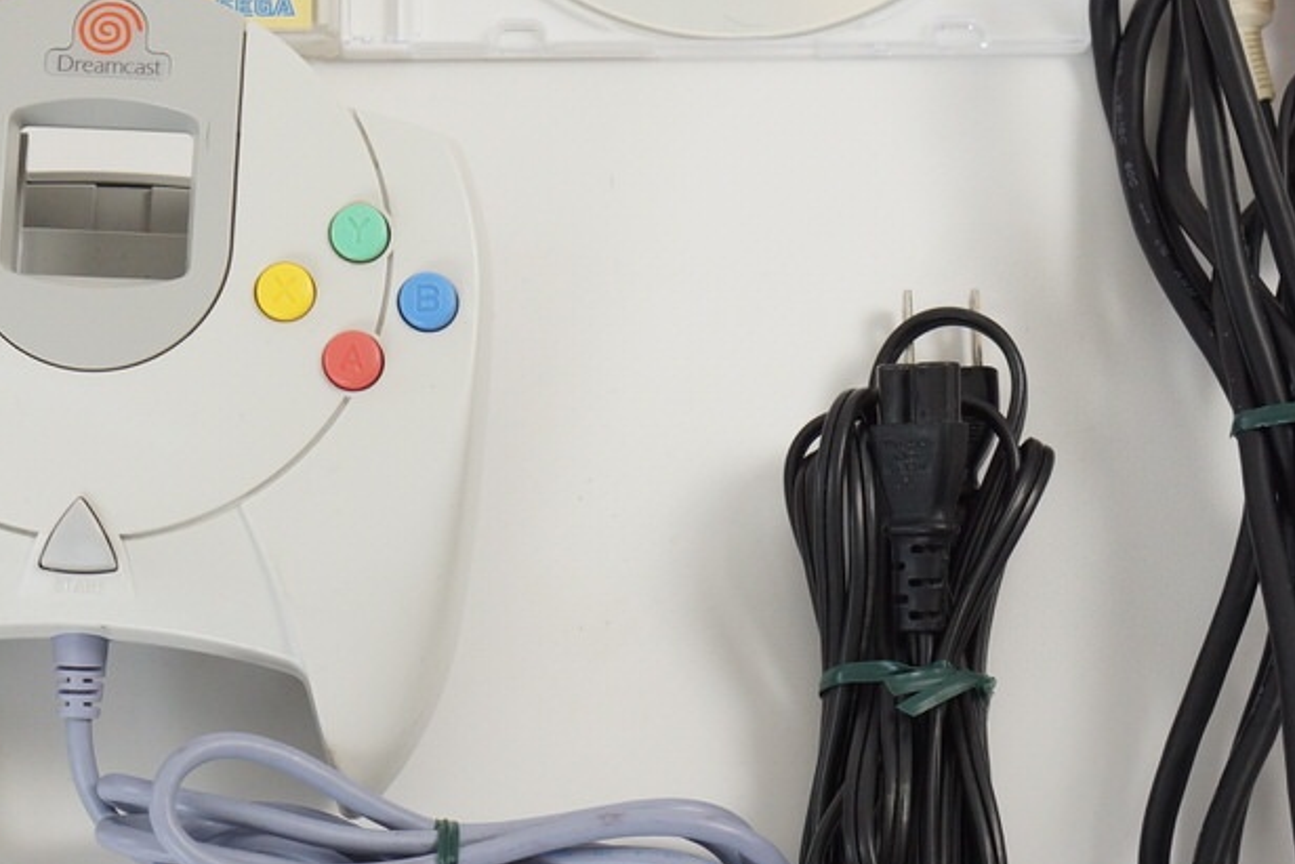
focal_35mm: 146
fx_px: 5253
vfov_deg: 9.4
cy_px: 256
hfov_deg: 14.0
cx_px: 521
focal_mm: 50
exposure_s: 1/80
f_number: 6.3
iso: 640
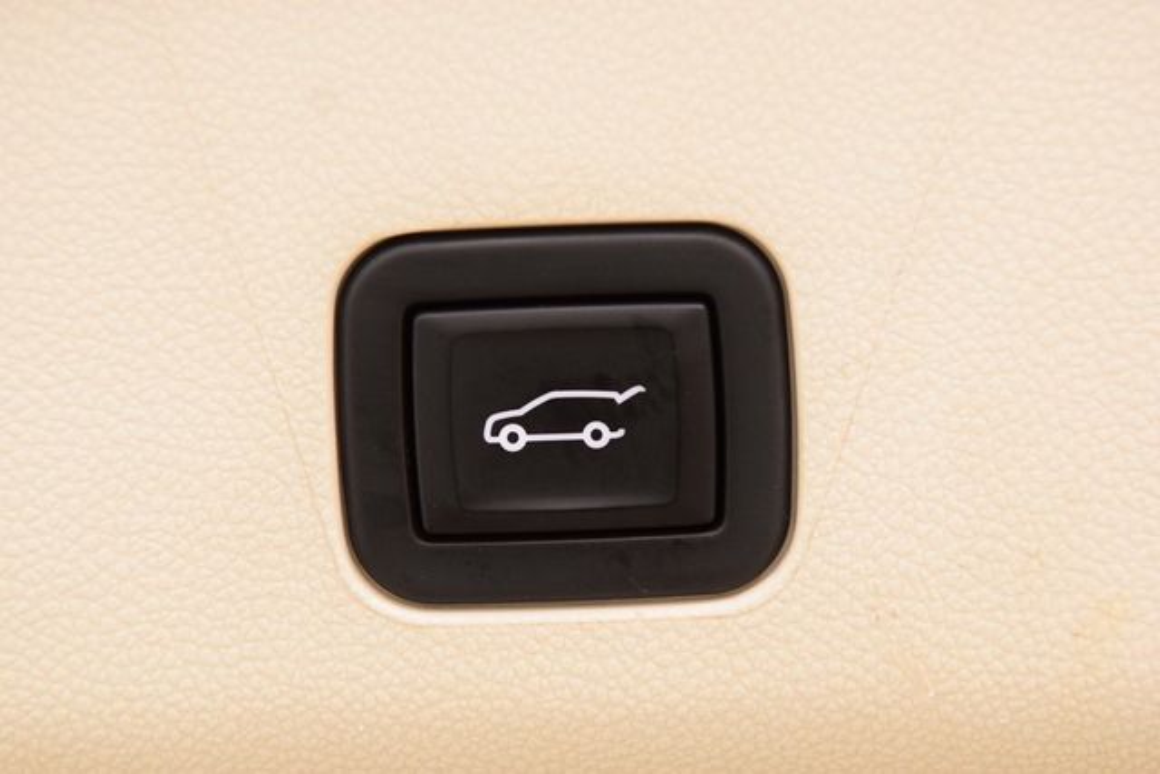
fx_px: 3384
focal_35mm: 105
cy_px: 387
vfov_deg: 13.0
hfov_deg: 19.5
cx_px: 580
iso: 1600
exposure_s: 1/30
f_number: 5
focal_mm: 70
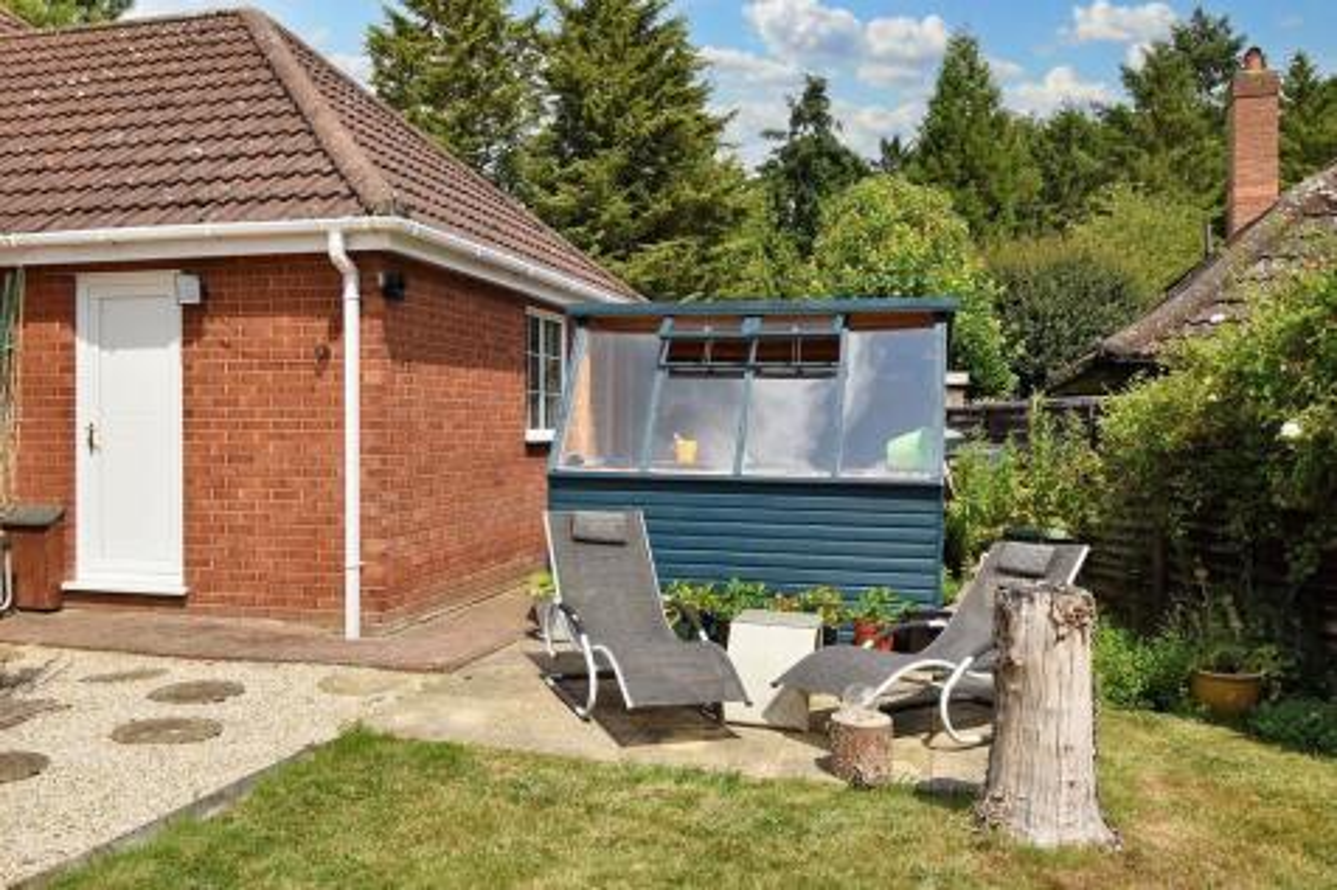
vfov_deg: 43.6
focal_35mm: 30
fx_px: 1114
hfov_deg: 61.9
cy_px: 445
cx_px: 668
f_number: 8
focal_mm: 20
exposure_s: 1/250
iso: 100
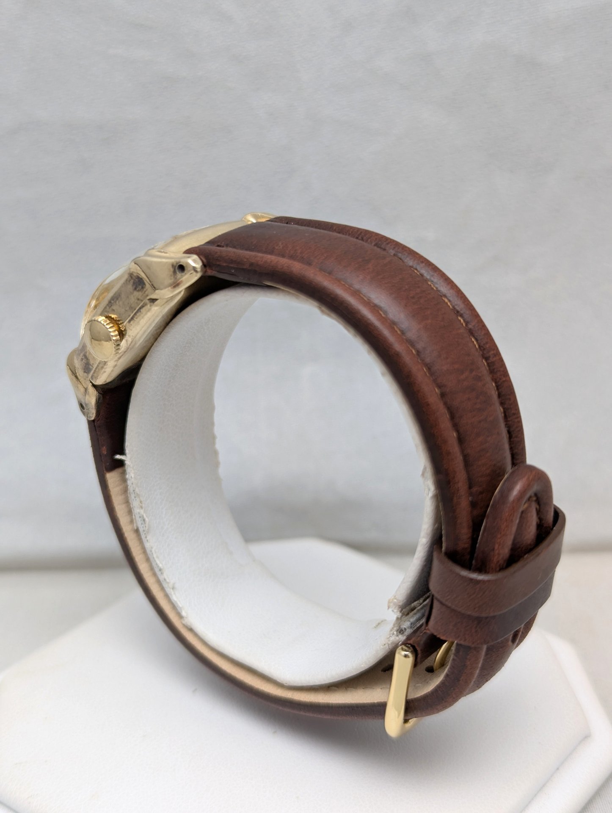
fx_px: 1128
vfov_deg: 39.6
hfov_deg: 30.3
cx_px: 306
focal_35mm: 48
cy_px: 406
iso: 55
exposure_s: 1/60
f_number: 1.85
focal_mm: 6.81
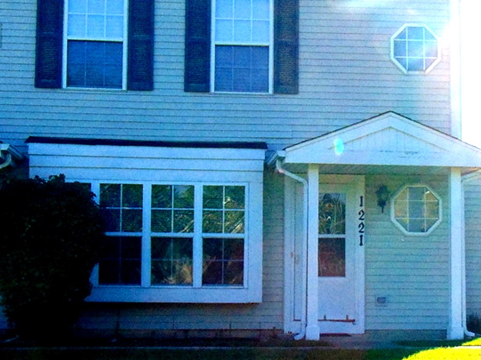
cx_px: 281
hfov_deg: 55.1
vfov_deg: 42.9
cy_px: 197
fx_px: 458
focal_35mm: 33
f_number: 7.7
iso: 80
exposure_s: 1/200
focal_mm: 4.5
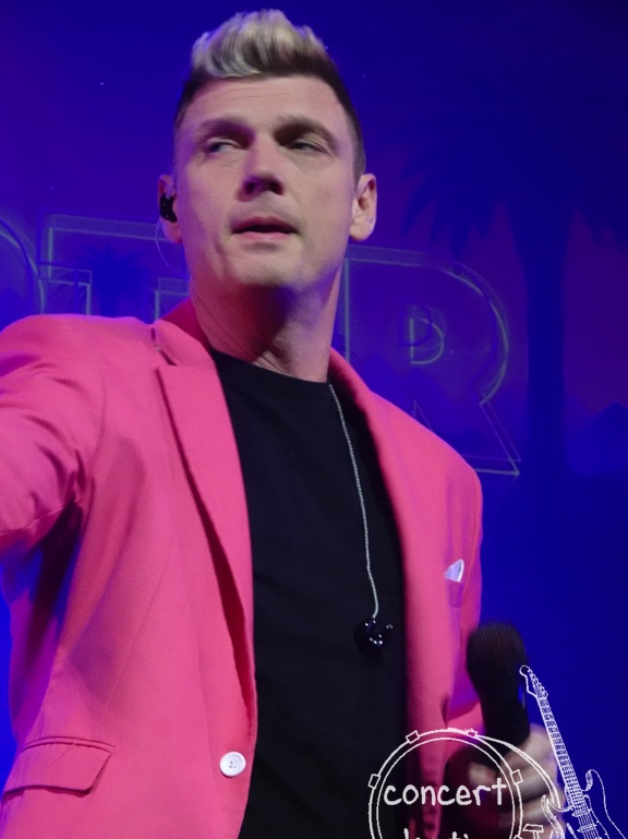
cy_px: 462
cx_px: 297
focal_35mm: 185
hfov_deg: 8.0
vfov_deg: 10.7
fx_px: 4479
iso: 800
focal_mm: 26.12
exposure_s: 1/100
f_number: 5.6
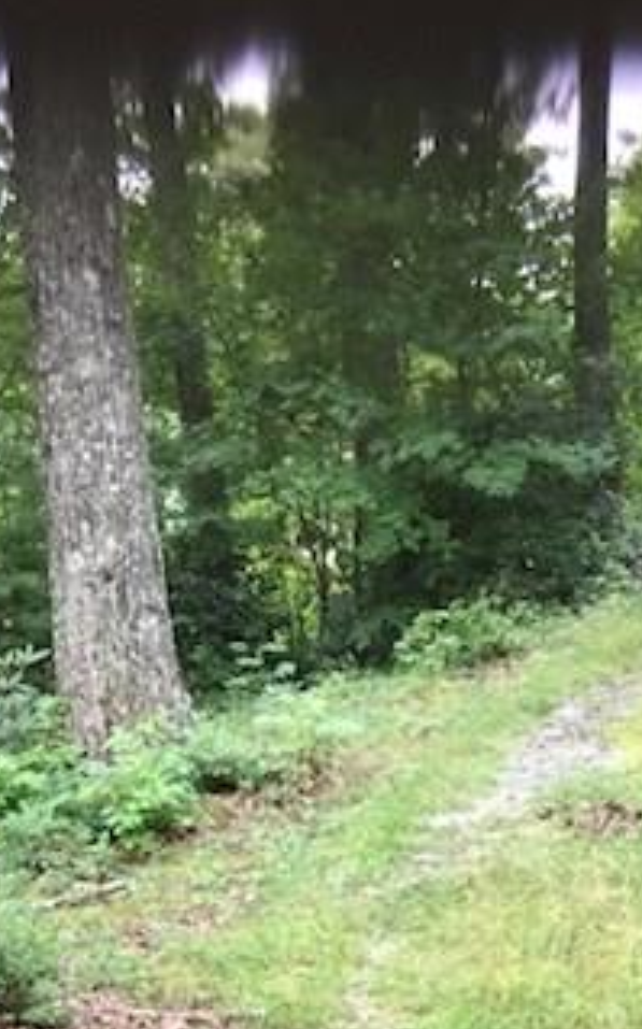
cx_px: 213
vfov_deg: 25.3
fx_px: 2074
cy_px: 1213
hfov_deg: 17.5
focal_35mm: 74
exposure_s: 1/40
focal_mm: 4.15
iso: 32
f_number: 2.2
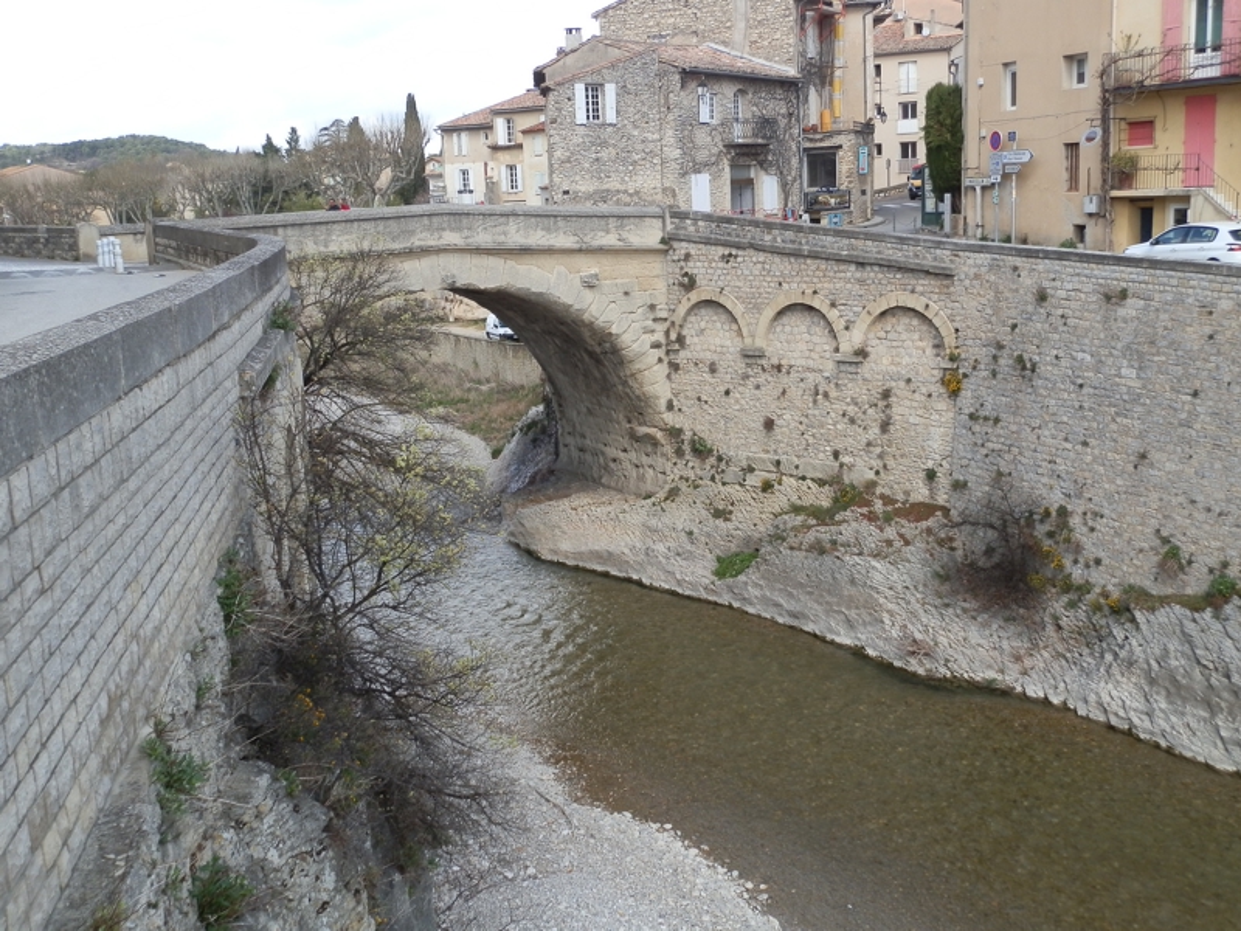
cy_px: 466
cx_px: 620
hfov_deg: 50.1
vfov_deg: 38.7
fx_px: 1326
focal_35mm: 37
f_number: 3.3
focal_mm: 6.78
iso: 64
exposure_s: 1/250
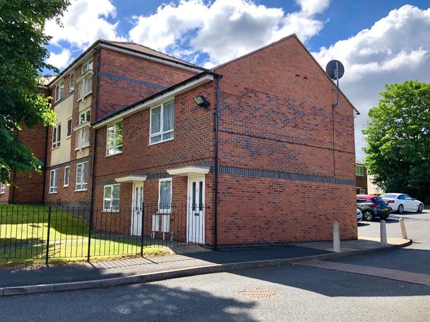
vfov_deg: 45.4
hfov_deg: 58.2
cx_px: 195
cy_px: 168
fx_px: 385
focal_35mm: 31
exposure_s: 1/725
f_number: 1.8
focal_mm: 3.99
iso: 20
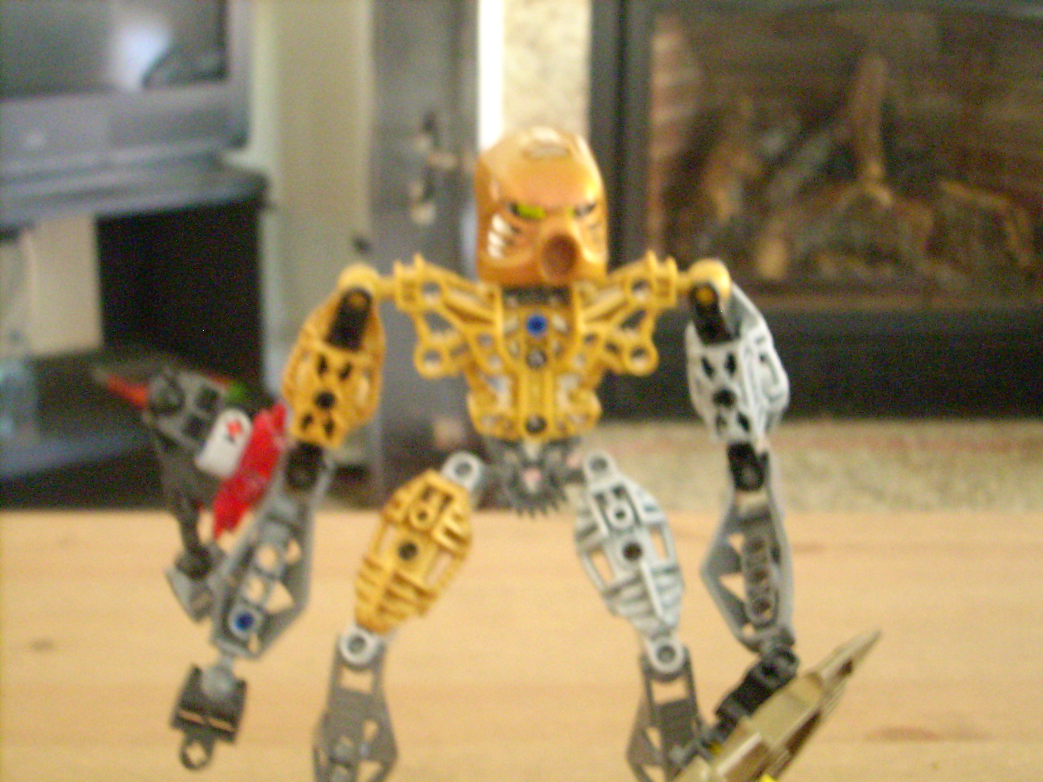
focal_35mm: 54
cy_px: 391
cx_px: 522
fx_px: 1627
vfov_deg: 27.0
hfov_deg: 35.5
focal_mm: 9
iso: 800
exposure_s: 1/3.5
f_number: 3.4
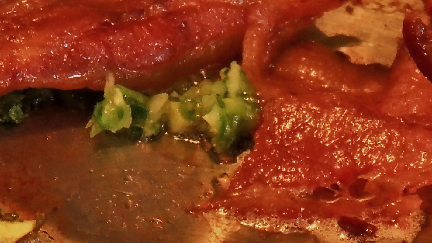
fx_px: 5463
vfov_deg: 2.5
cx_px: 227
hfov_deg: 4.5
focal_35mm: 477
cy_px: 399
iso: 400
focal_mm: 24
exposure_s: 1/30
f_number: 4.3
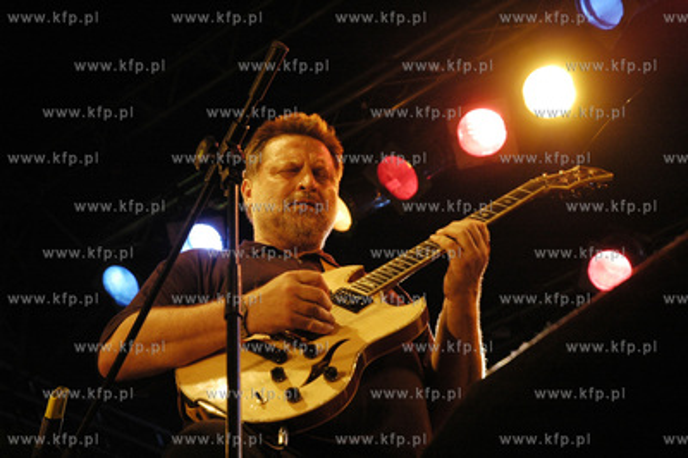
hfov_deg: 27.0
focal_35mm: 75
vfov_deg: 18.2
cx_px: 344
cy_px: 229
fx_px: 1432
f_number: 5
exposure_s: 1/100
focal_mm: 50
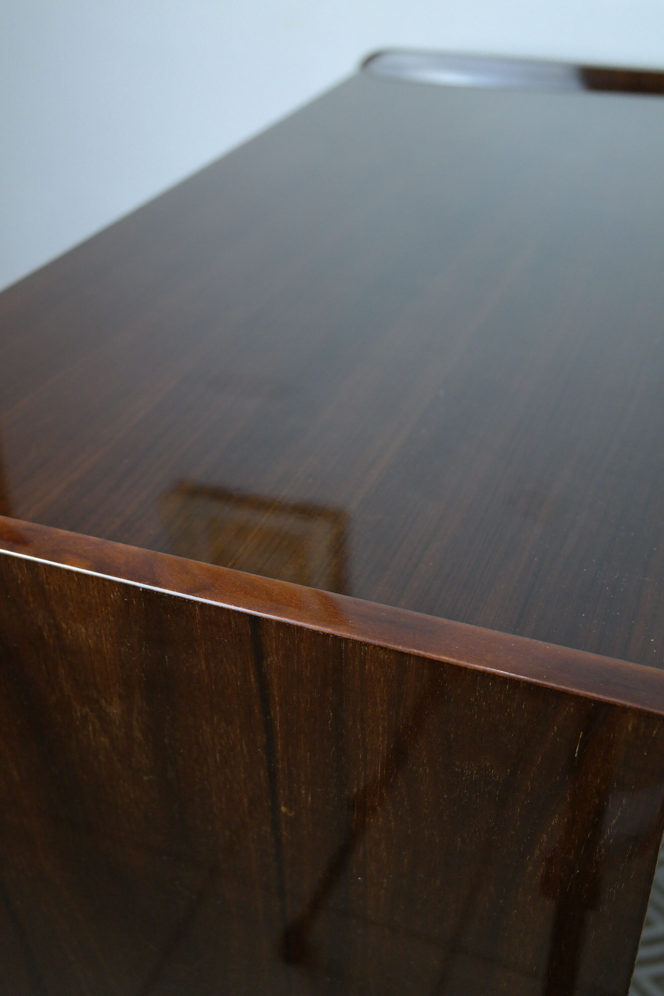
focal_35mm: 43
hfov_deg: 31.2
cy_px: 498
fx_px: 1190
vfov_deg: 45.4
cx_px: 332
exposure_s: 1/50
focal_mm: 28
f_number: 4
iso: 800
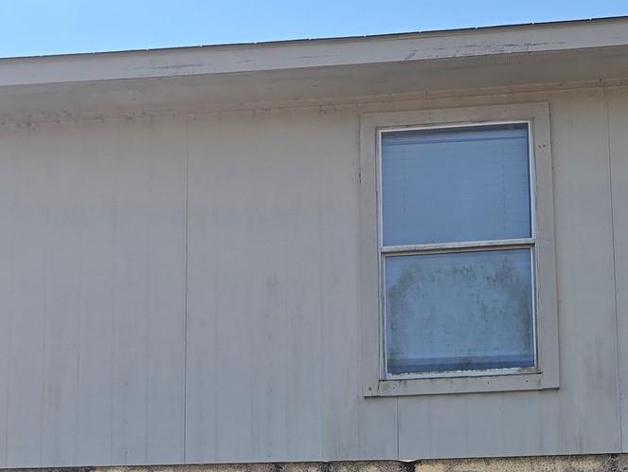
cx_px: 332
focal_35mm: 71
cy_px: 556
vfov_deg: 19.6
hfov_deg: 27.4
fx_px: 1289
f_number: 1.7
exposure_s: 1/1050
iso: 12
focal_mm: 6.3
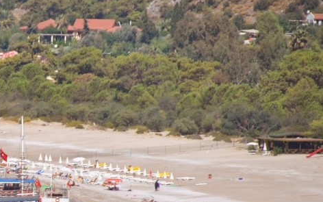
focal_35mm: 744
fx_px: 6549
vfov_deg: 1.8
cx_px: -34
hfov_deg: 2.8
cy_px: 201
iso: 200
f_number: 5.6
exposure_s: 1/1250
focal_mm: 200
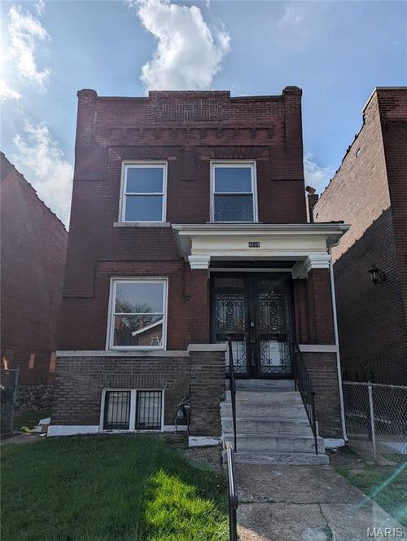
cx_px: 204
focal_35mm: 24
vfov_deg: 71.5
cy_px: 270
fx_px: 375
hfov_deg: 56.9
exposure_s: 1/9434
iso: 42
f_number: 1.85
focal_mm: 6.81
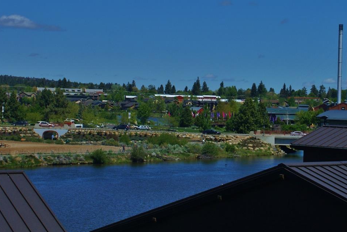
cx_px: 254
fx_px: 916
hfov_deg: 21.3
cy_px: 72
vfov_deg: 14.4
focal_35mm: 95
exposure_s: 1/500
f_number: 7.1
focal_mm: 40
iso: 100
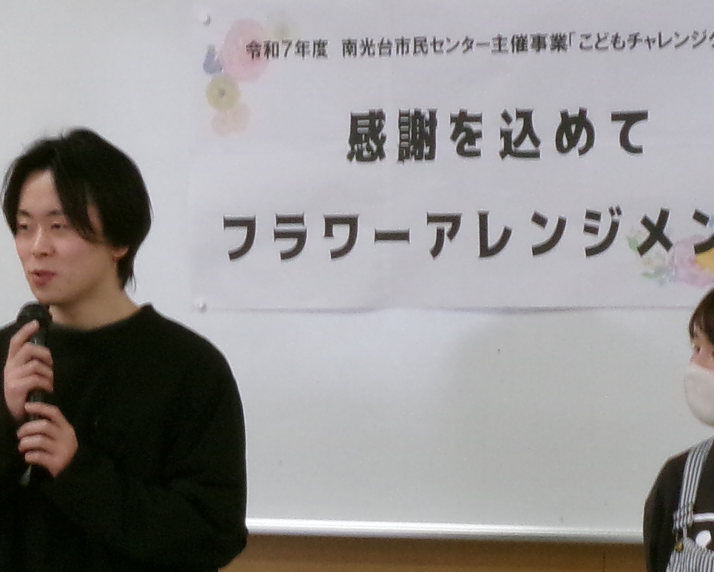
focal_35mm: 248
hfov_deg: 7.8
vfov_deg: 6.2
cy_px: 598
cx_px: 357
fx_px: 5241
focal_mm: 14
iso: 338
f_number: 5.4
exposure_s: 1/34
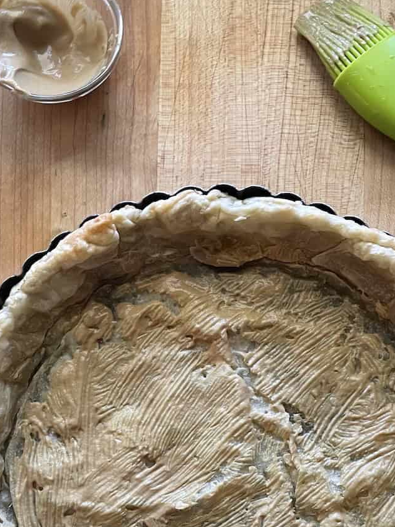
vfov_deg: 38.0
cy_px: 393
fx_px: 745
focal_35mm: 49
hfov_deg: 29.6
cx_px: 226
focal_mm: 4.2
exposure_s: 1/60
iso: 200
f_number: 1.6
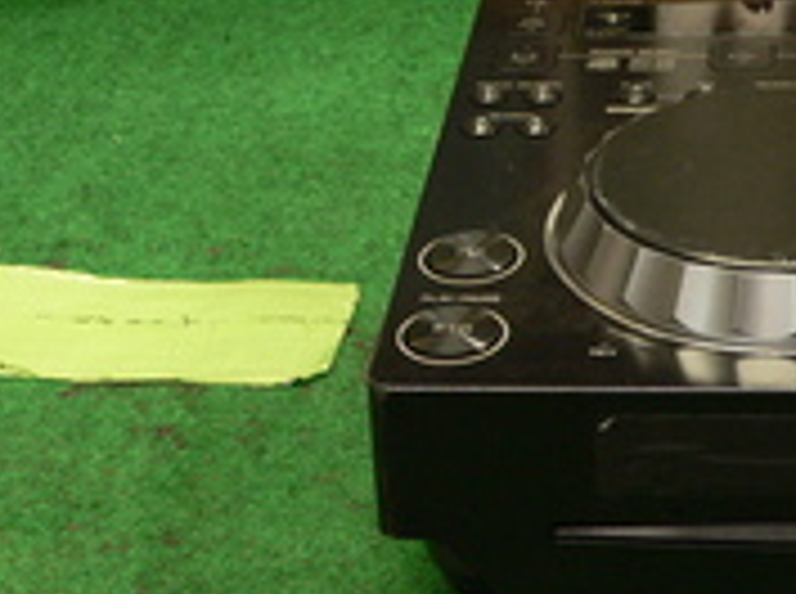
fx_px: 2272
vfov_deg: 14.9
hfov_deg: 19.6
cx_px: 688
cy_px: 209
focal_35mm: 99
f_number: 2.8
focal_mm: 7.6
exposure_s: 1/20
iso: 200
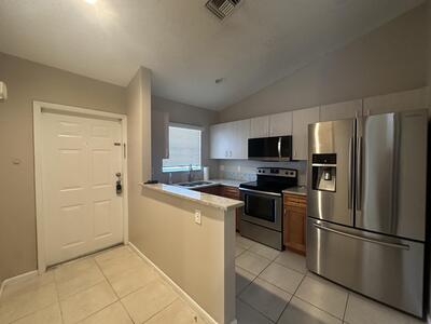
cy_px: 162
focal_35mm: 14
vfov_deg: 85.7
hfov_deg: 102.1
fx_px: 174
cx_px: 216
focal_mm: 2.22
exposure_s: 1/60
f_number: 2.2
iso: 640
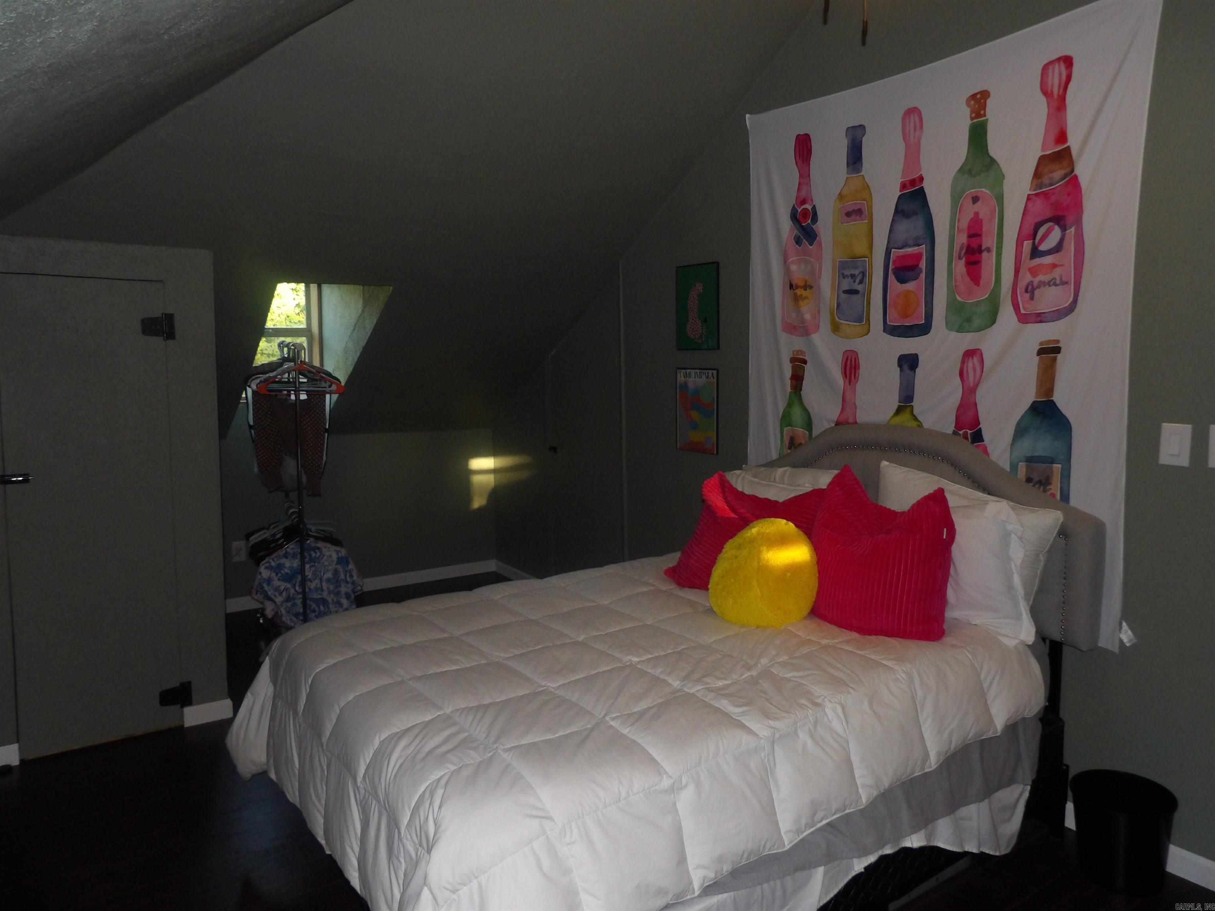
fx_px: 842
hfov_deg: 71.6
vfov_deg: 56.8
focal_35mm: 24
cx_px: 608
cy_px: 456
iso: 200
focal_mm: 4.3
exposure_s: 1/33
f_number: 3.2
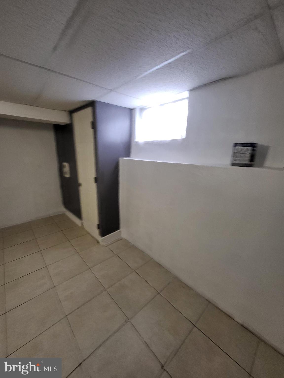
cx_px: 142
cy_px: 189
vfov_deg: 106.2
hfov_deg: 89.9
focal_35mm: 13
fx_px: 142
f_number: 2.2
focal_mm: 1.74
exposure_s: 1/30
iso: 320
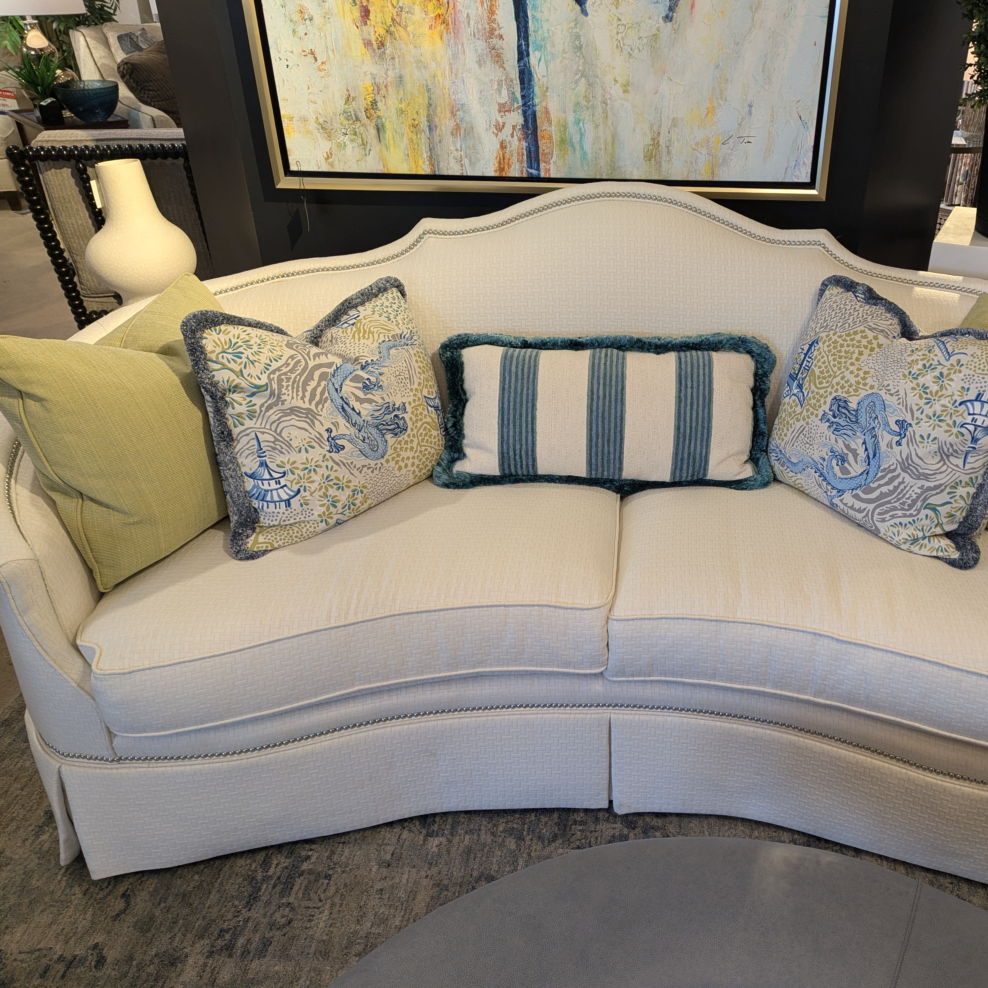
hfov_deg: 54.8
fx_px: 936
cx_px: 637
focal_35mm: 29
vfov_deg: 55.6
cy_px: 482
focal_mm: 6.81
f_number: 1.85
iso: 121
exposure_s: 1/60
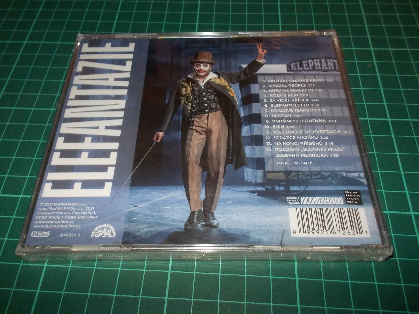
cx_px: 210
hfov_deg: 61.7
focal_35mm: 29
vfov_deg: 48.2
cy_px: 157
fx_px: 351
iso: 200
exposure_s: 1/30
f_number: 3.3
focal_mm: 4.1
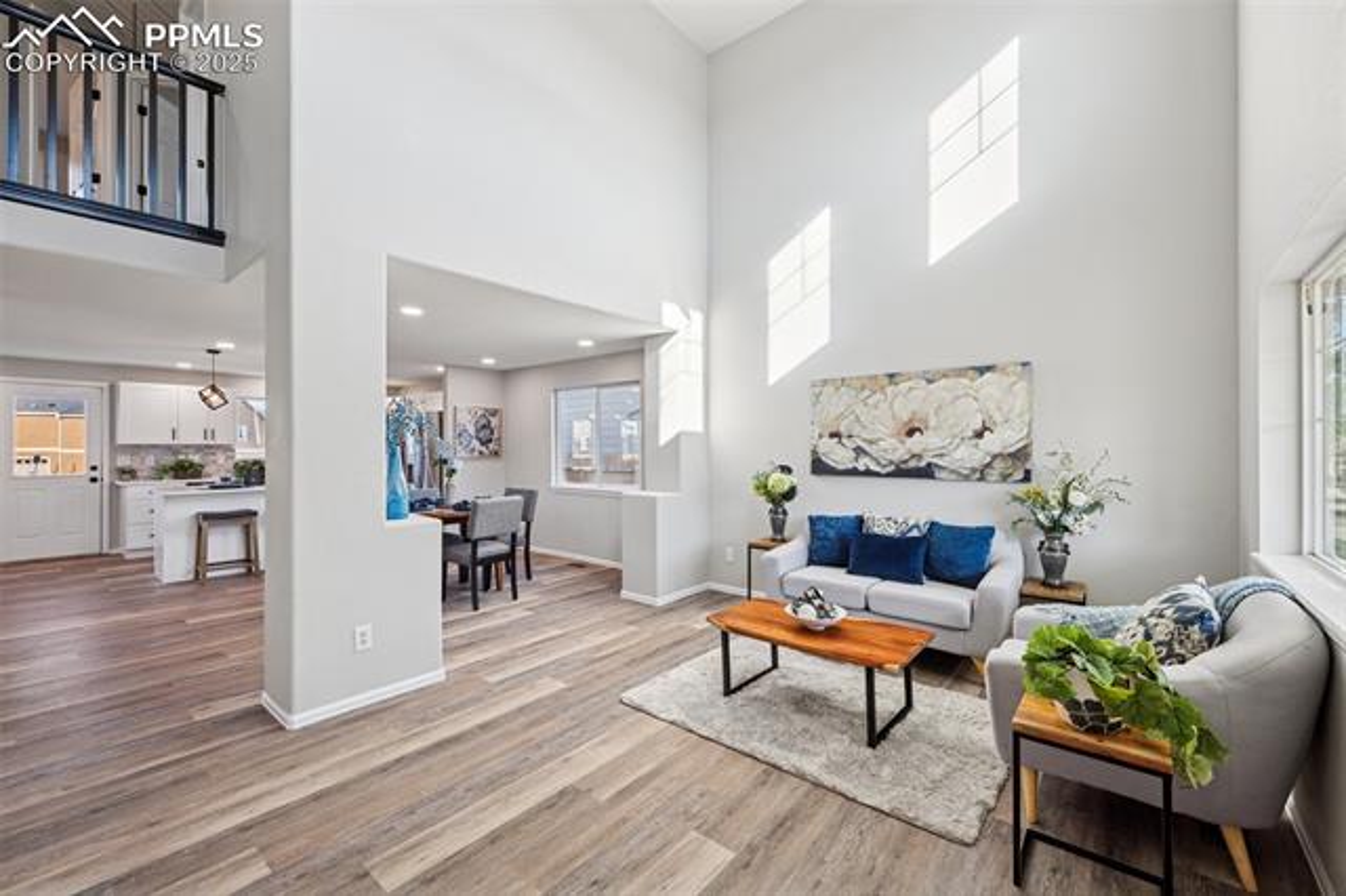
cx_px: 673
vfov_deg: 77.3
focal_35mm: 15
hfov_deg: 100.4
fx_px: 561
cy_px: 448
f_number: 11
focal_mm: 15
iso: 100
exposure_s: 1/15
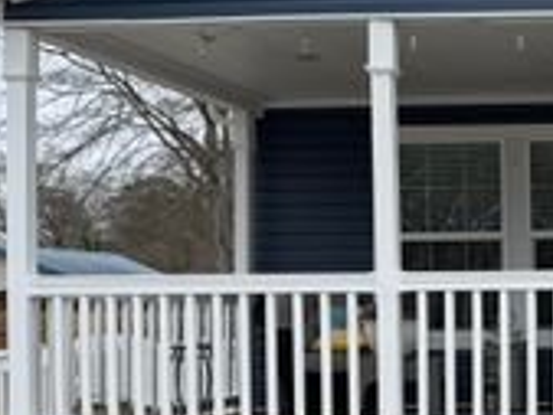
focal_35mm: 71
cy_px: 283
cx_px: 746
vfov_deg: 20.7
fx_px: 1135
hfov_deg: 23.7
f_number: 1.78
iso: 80
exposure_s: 1/2232
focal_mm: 6.76
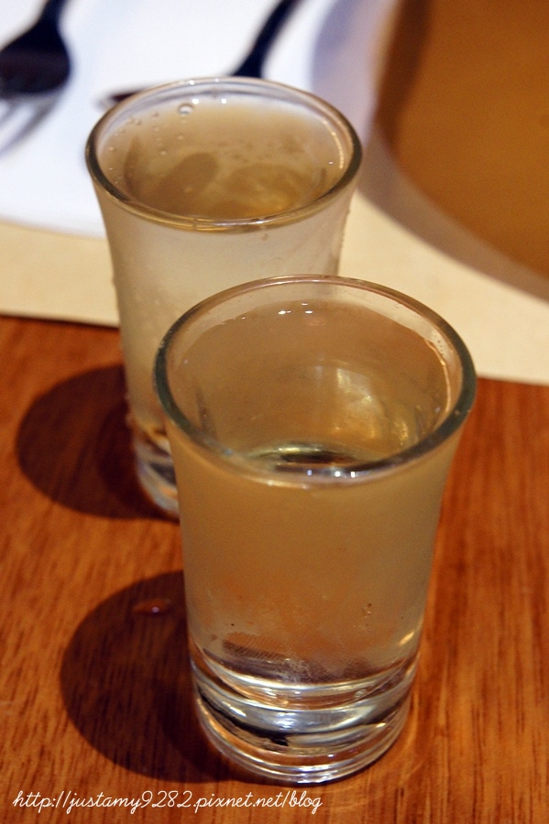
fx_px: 1683
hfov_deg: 18.5
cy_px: 412
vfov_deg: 27.5
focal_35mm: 74
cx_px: 274
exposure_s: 1/8
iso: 1600
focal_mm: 49
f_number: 8
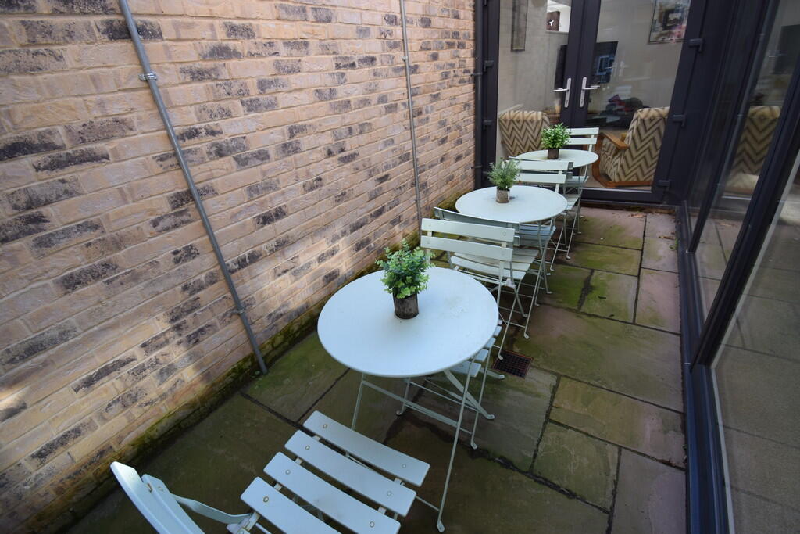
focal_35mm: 15
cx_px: 400
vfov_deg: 77.3
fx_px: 333
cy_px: 267
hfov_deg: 100.4
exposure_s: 1/125
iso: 280
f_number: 5.6
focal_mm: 10
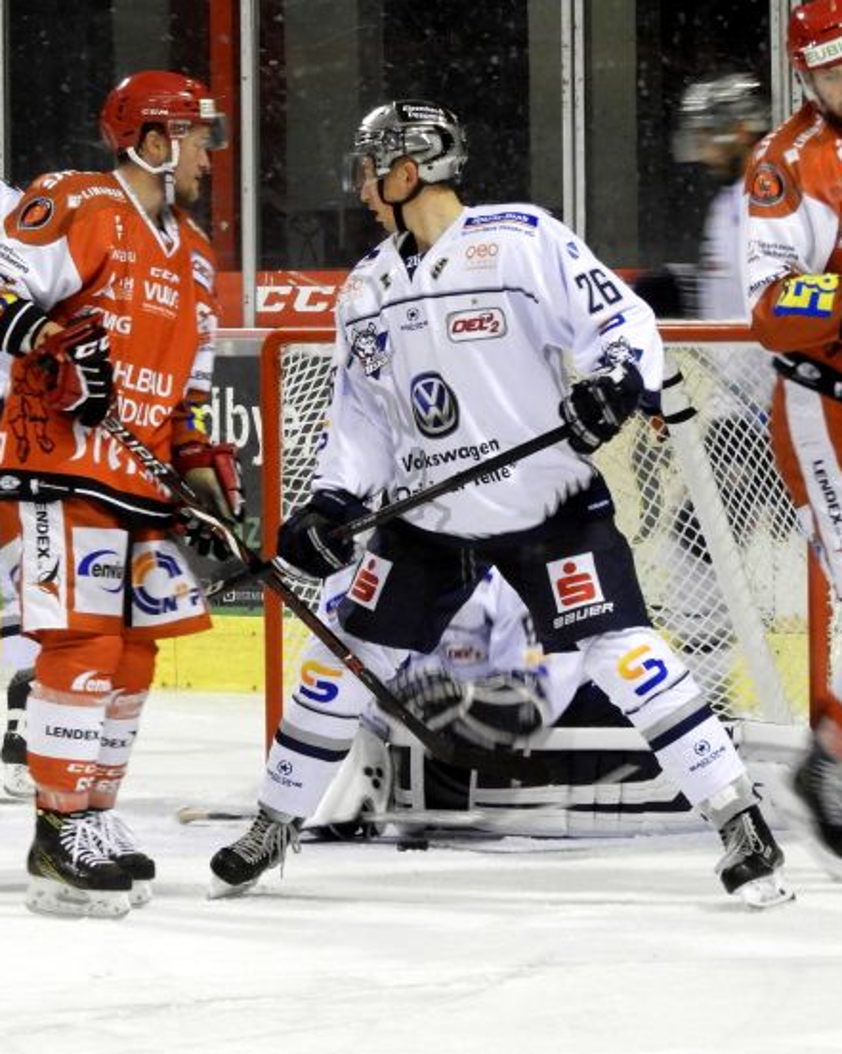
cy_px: 528
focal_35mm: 288
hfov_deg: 5.4
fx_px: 8979
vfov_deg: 6.7
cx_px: 214
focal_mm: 39.4
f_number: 5.3
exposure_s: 1/40
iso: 800
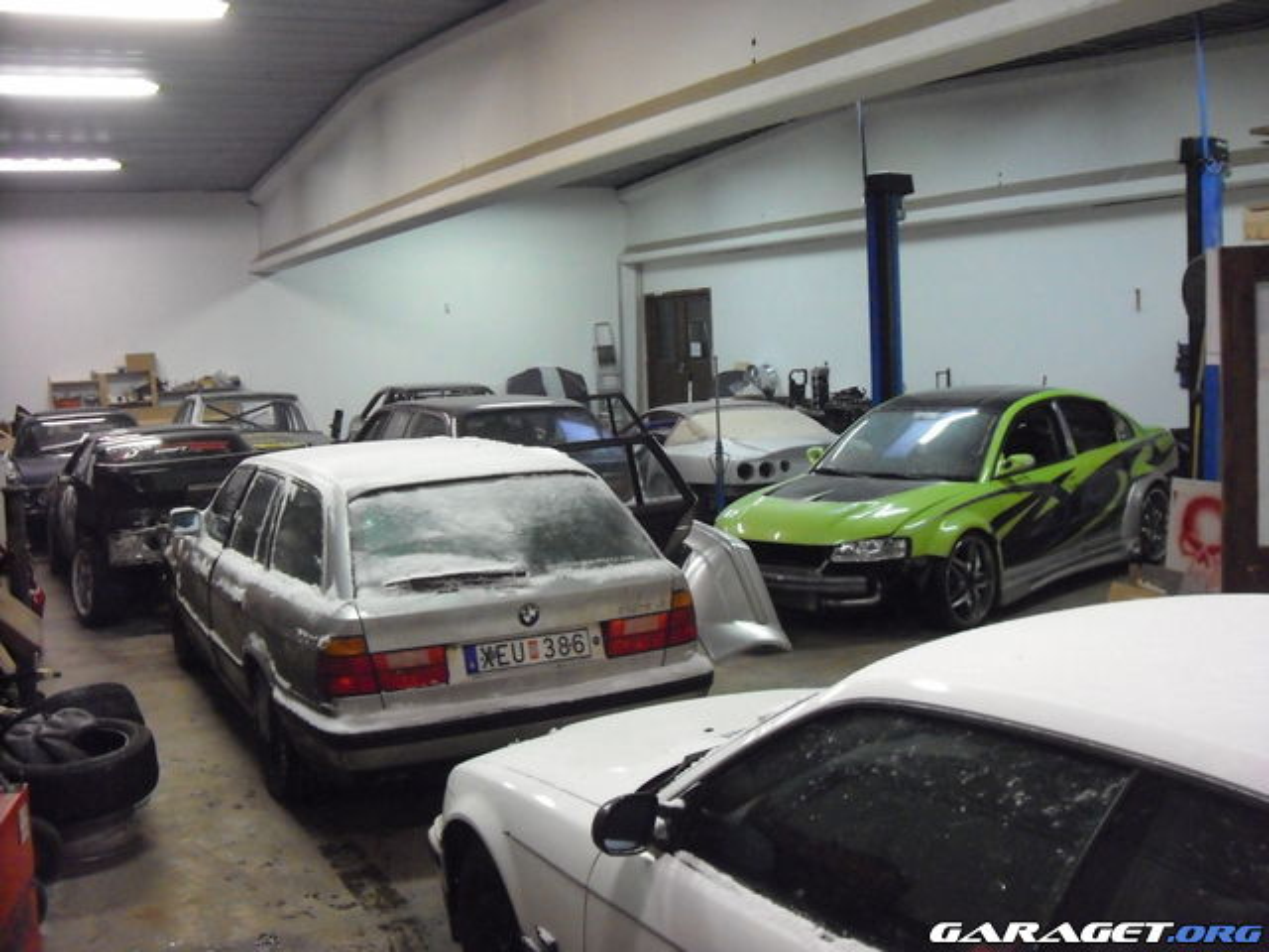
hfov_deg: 50.1
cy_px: 476
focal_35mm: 37
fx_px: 1356
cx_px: 634
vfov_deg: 38.7
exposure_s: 1/50
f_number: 2.7
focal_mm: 6.2
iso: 800
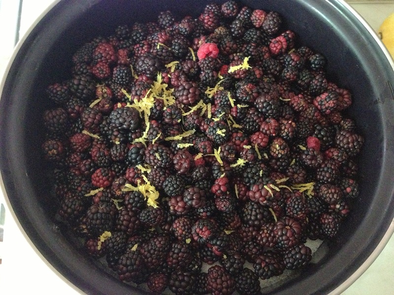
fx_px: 376
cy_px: 148
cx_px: 197
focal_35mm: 33
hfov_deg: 55.4
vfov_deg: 42.9
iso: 800
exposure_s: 1/15
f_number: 2.4
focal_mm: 4.13
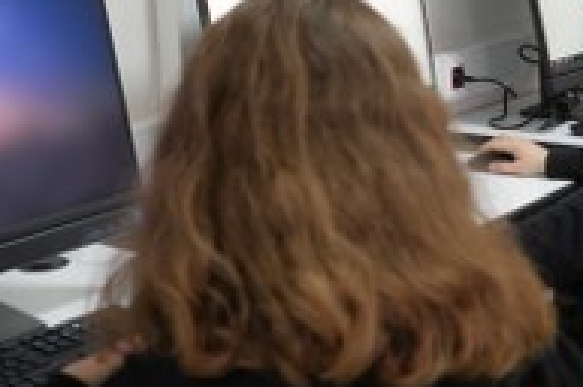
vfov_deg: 17.9
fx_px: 1229
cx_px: 408
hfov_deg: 26.5
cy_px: 180
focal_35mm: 76
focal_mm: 31
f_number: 4
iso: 4000
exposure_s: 1/160
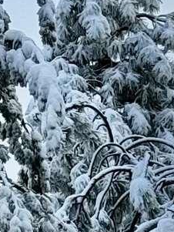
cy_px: 435
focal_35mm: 367
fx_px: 2458
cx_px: 365
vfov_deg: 5.3
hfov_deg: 4.0
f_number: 1.78
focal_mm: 6.86
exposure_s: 1/1011
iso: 64
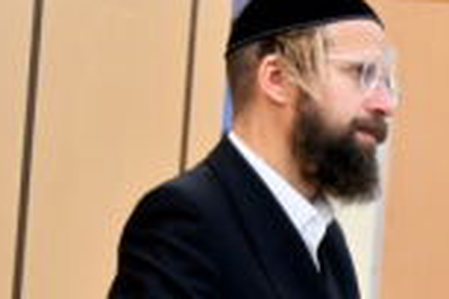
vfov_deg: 3.6
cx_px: 431
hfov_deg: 5.5
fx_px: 4702
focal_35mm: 377
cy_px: 243
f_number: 4
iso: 1000
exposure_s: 1/320
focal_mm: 86
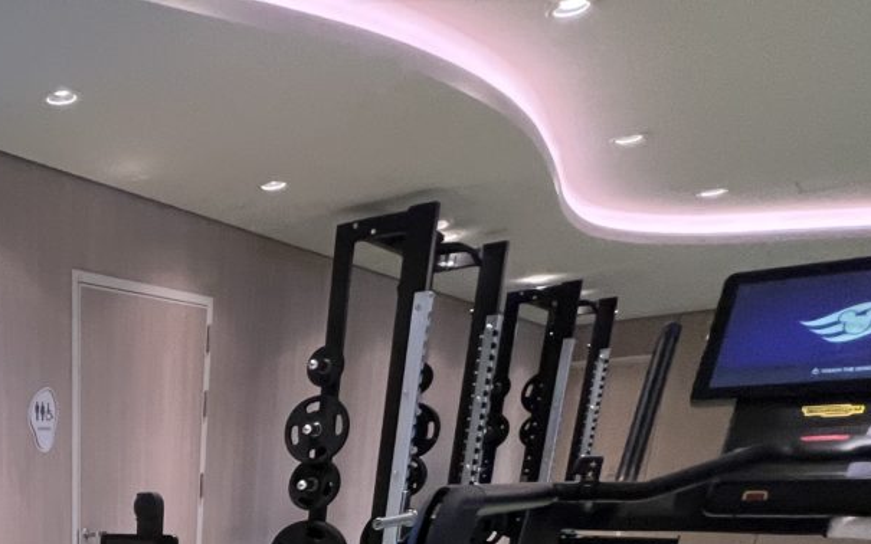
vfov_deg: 26.0
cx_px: -20
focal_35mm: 35
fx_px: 831
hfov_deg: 45.6
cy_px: 828
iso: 250
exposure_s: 1/92
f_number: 1.8
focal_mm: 1.57
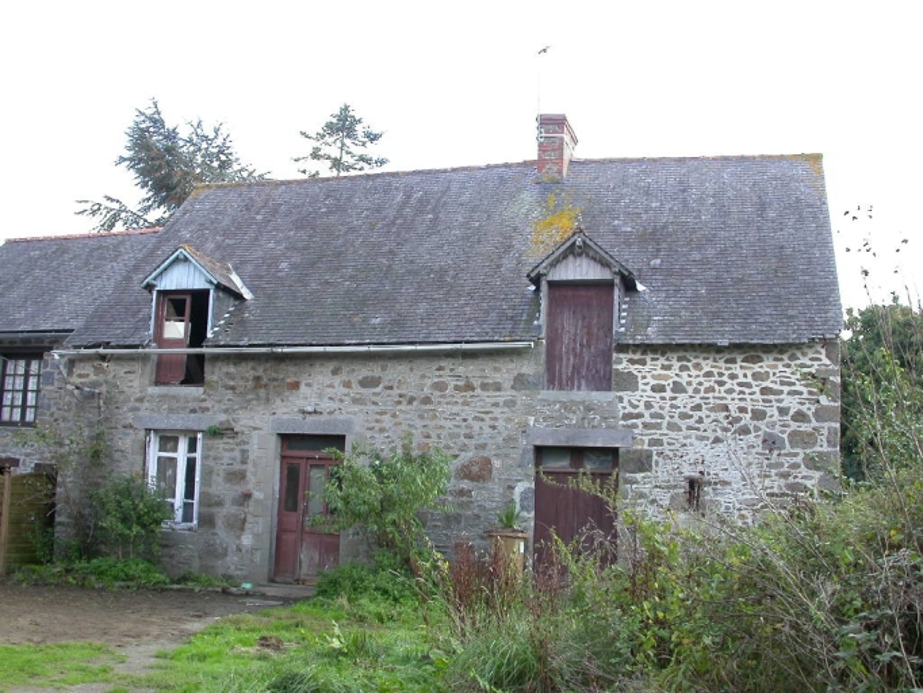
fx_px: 1014
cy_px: 346
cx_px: 462
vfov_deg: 37.7
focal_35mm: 38
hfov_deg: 49.0
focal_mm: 7.85
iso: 100
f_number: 4.2
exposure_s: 1/117
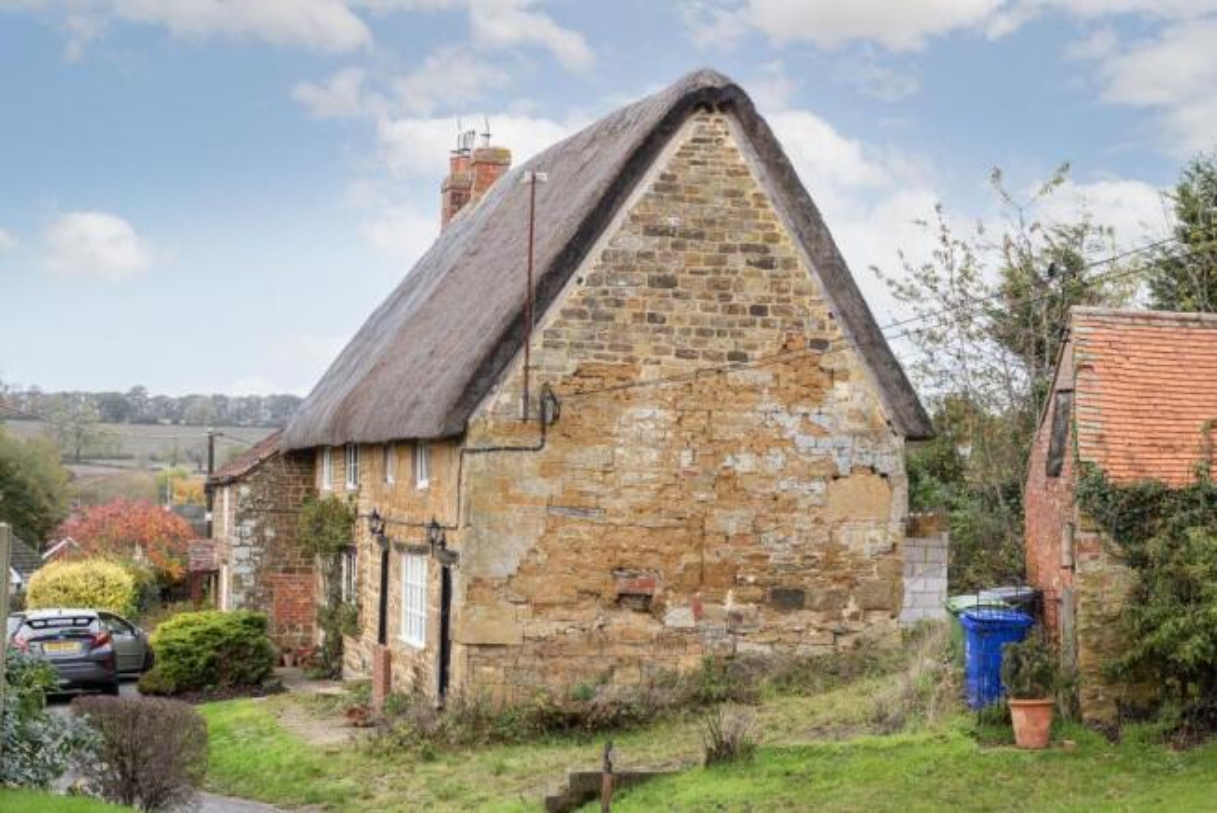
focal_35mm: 62
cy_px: 406
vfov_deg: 21.9
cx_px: 608
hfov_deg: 32.4
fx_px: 2097
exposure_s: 1/30
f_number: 8
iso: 320
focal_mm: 62
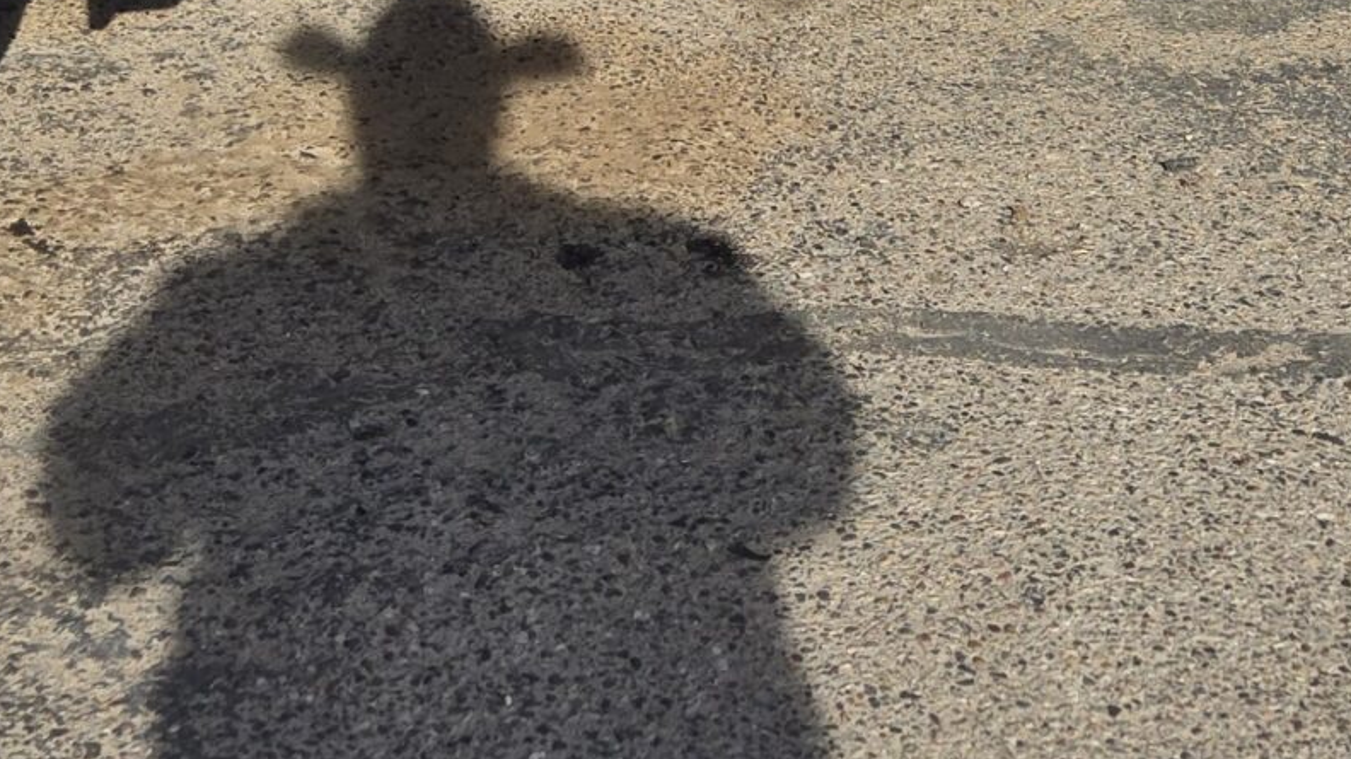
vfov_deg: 13.9
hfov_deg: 26.2
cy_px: -408
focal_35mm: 81
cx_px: 691
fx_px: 2901
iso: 64
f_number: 1.8
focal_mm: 5.4
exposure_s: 1/2921
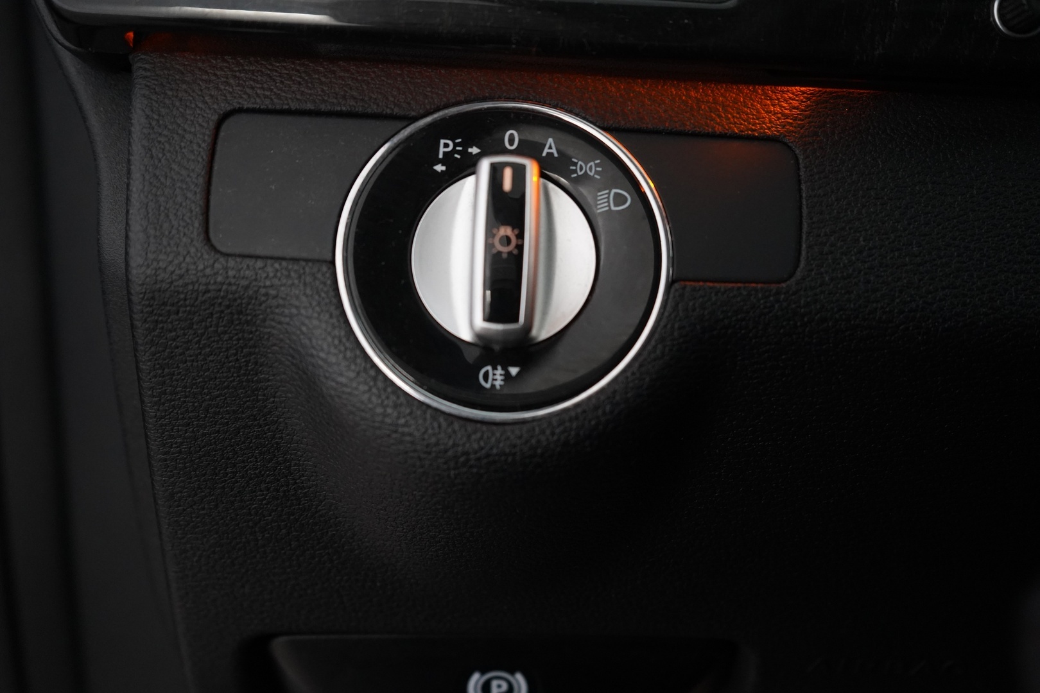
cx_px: 520
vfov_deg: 31.2
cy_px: 346
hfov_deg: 45.4
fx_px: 1242
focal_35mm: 43
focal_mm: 43
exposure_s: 1/60
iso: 4000
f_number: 4.5
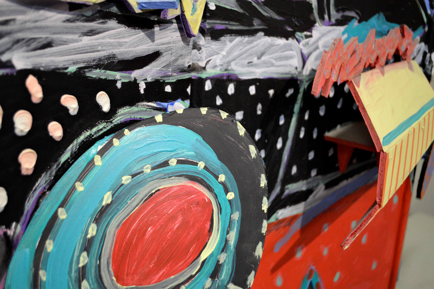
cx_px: 217
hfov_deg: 49.6
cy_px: 144
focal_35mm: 39
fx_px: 470
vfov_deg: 34.1
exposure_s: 1/60
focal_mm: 26
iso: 1800
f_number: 4.2
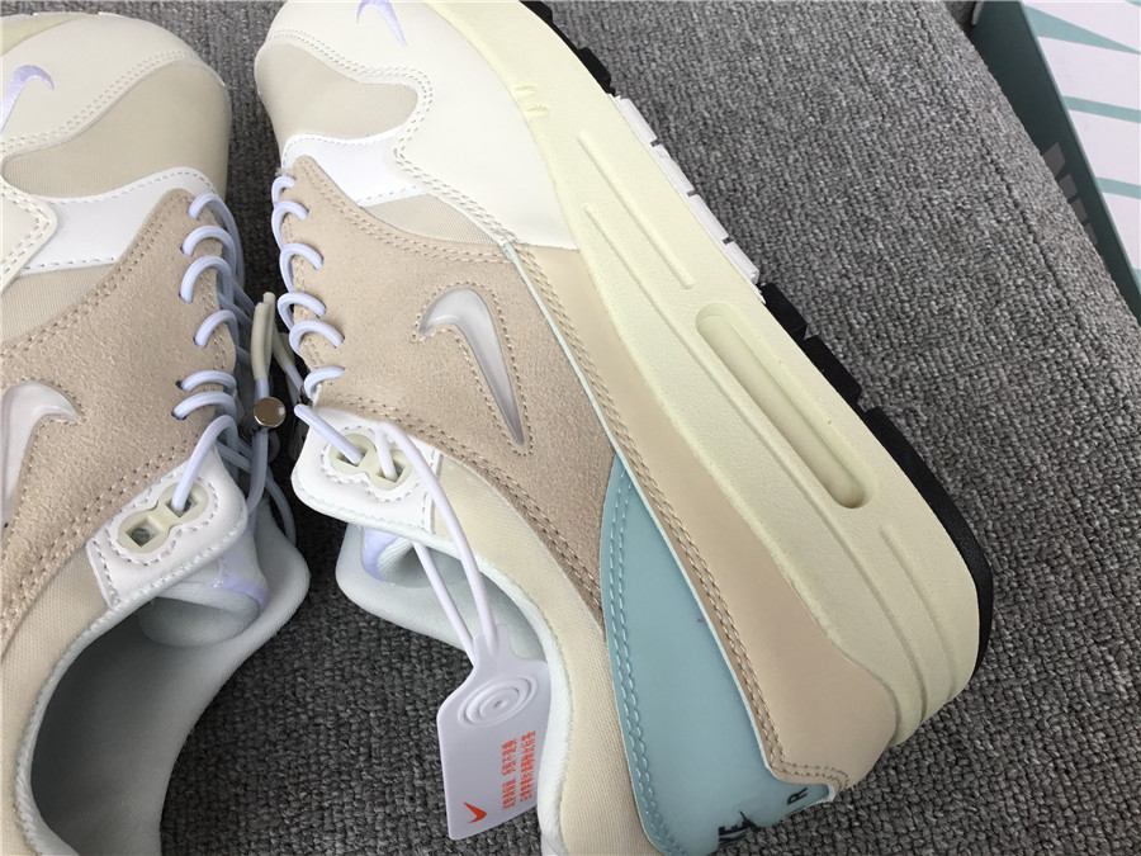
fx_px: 1022
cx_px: 570
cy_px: 428
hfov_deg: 58.4
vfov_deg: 45.4
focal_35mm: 31
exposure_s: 1/120
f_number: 2.4
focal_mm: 3.3
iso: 40
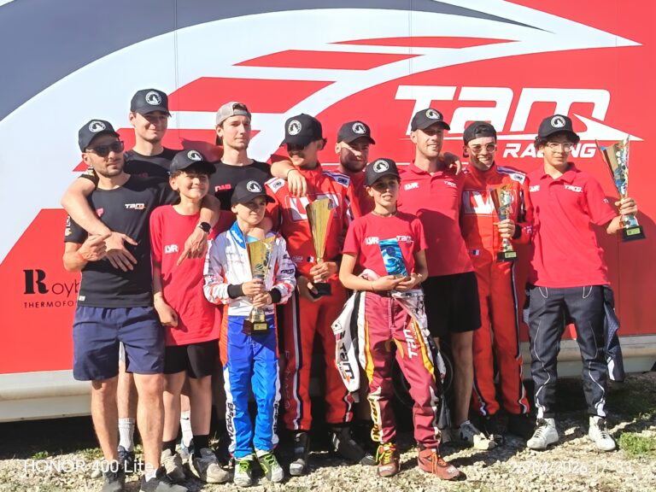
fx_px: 853
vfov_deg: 32.2
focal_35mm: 45
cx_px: 328
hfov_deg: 42.1
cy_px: 246
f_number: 1.75
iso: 100
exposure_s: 1/668
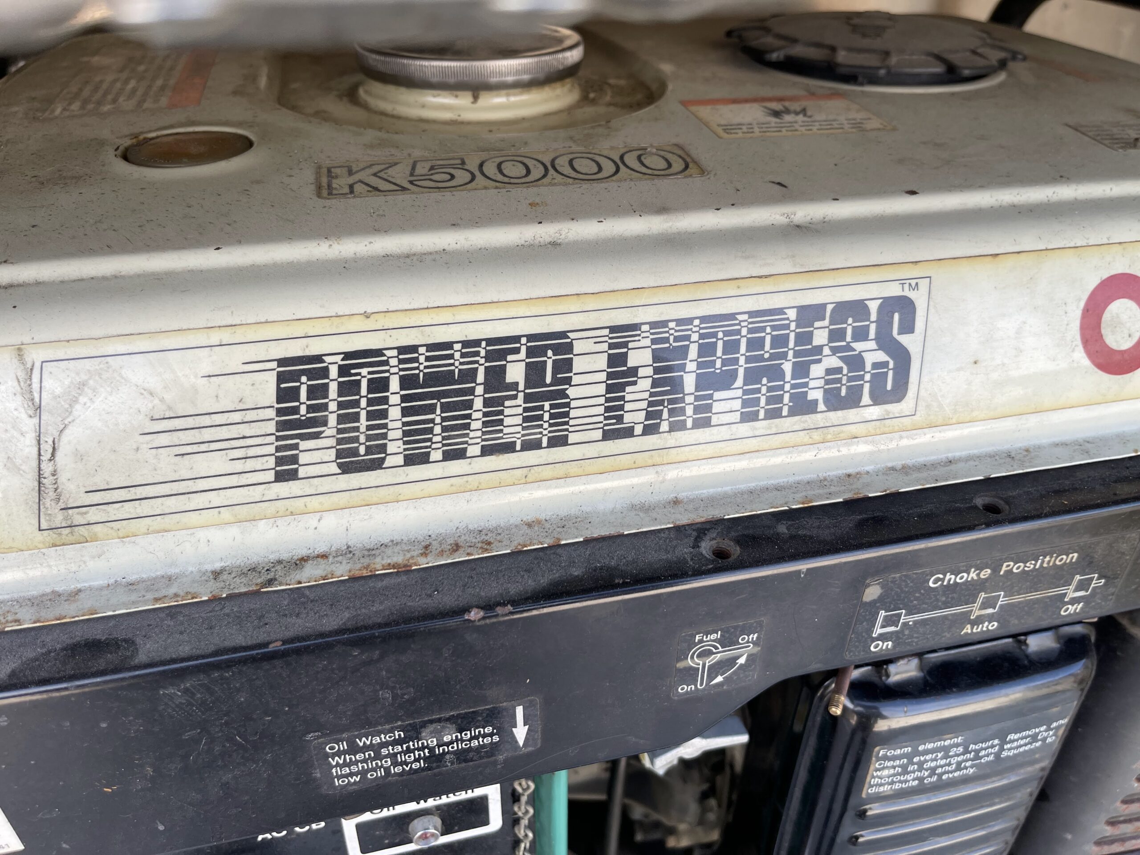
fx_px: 856
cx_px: 570
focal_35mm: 26
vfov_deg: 53.1
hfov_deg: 67.3
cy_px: 428
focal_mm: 5.1
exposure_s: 1/305
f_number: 1.6
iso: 32
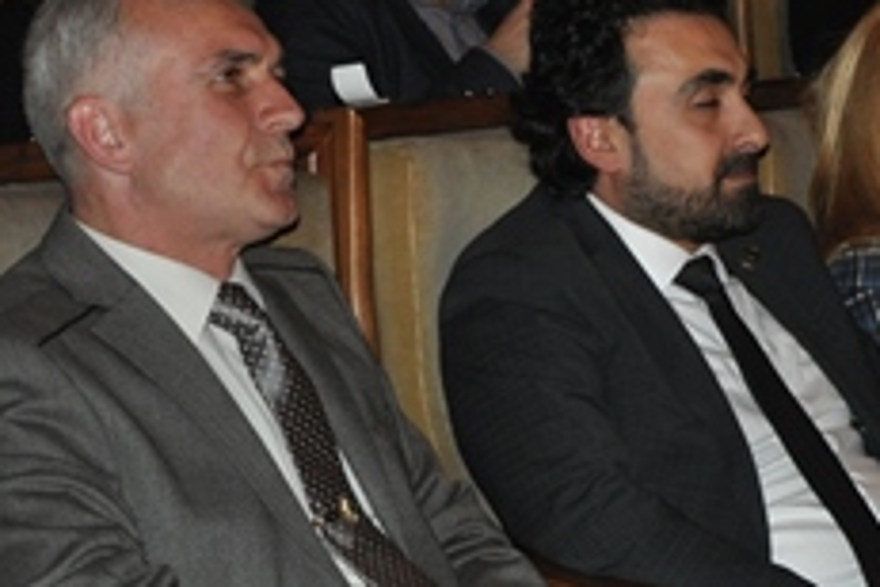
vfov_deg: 8.7
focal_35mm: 158
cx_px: 1158
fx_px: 3862
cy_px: 303
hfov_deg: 12.6
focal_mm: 38
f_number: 4.2
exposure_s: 1/60
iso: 800
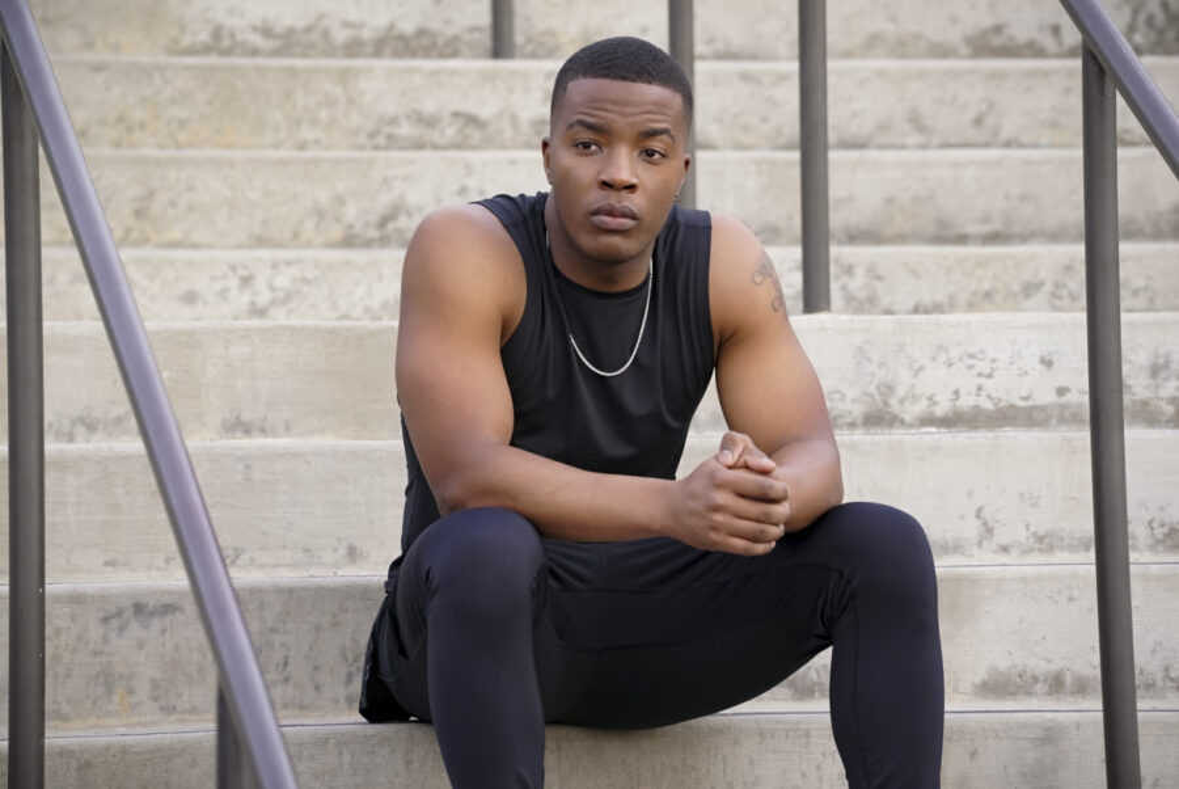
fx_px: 6261
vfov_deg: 7.2
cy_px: 394
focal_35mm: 191
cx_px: 590
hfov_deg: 10.8
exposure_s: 1/320
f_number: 5.6
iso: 2000
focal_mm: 191
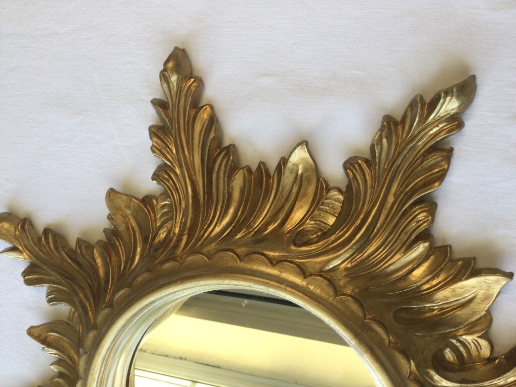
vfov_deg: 45.4
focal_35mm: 31
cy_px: 194
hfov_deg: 58.4
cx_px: 258
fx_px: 462
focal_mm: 3.3
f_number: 2.4
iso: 32
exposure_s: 1/50
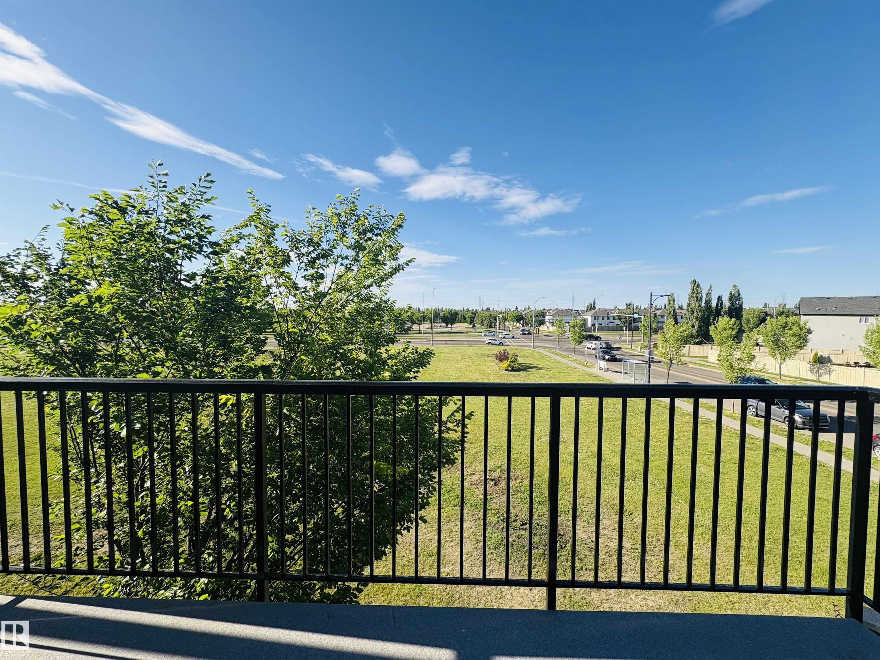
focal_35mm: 14
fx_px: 356
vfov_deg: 85.7
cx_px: 440
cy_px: 330
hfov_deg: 102.1
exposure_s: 1/1449
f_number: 2.2
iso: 40
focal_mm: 2.22
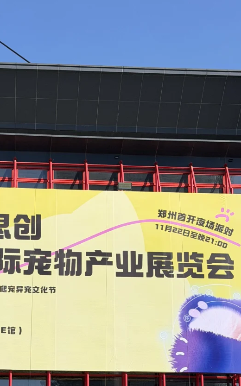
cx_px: 64
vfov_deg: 23.3
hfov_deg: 14.8
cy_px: 293
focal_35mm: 88
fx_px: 926
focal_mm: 6.76
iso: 64
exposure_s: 1/6024
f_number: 1.78
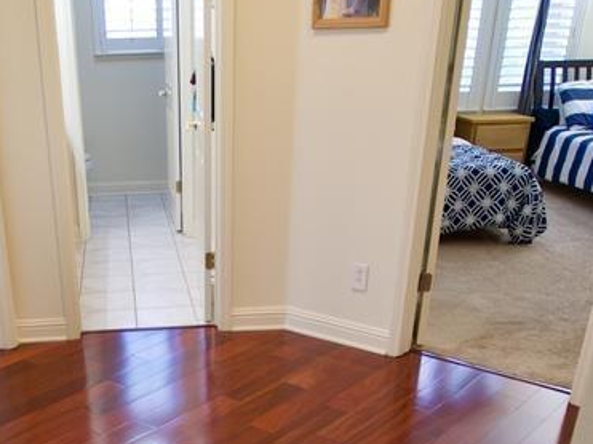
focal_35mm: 42
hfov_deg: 43.9
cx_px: 176
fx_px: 719
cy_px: 434
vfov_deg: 31.9
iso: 450
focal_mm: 10
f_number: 3.5
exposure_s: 1/50
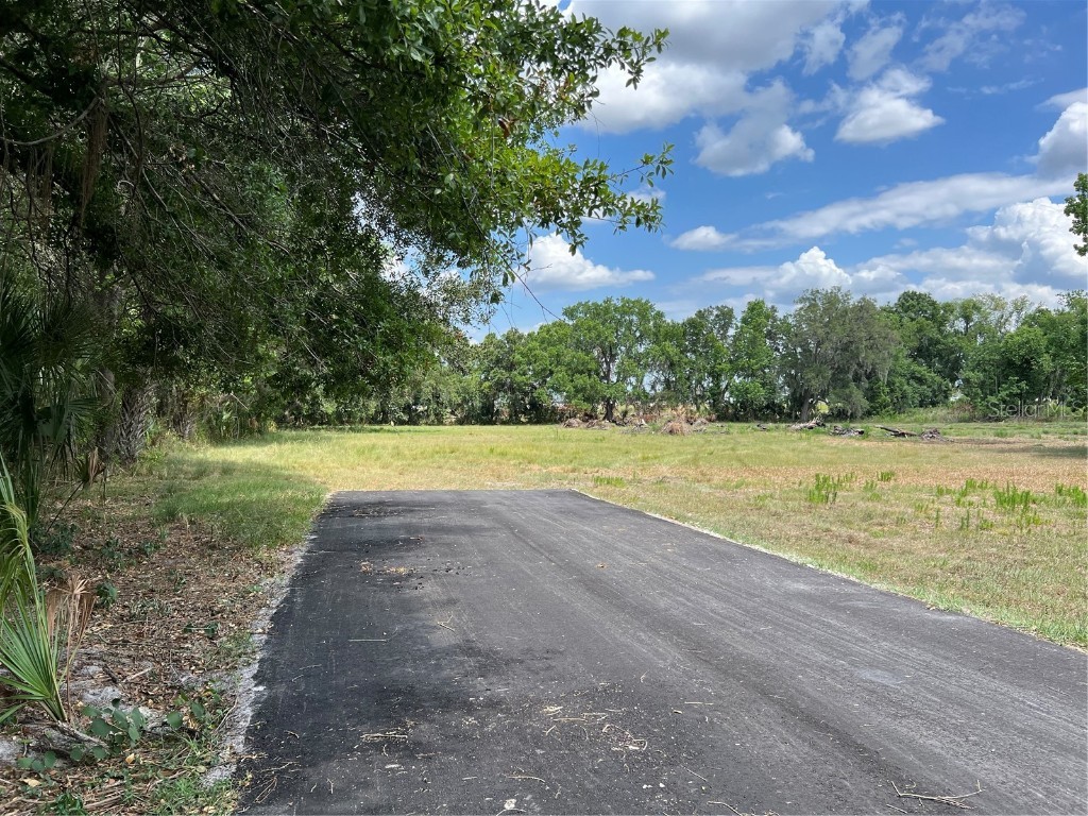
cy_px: 408
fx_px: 817
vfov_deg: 53.1
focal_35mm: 26
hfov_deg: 67.3
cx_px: 544
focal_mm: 5.7
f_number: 1.5
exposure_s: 1/2165
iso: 50
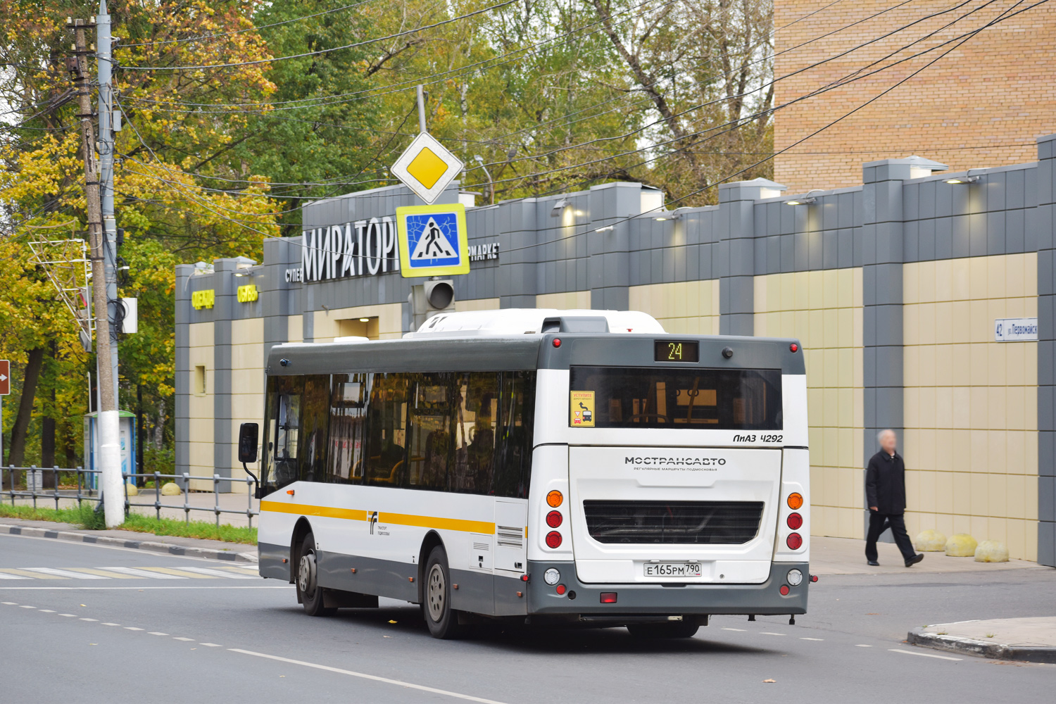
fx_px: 3784
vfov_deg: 10.6
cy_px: 352
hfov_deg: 15.9
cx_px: 528
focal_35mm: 129
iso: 320
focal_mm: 86
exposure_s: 1/250
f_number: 6.3
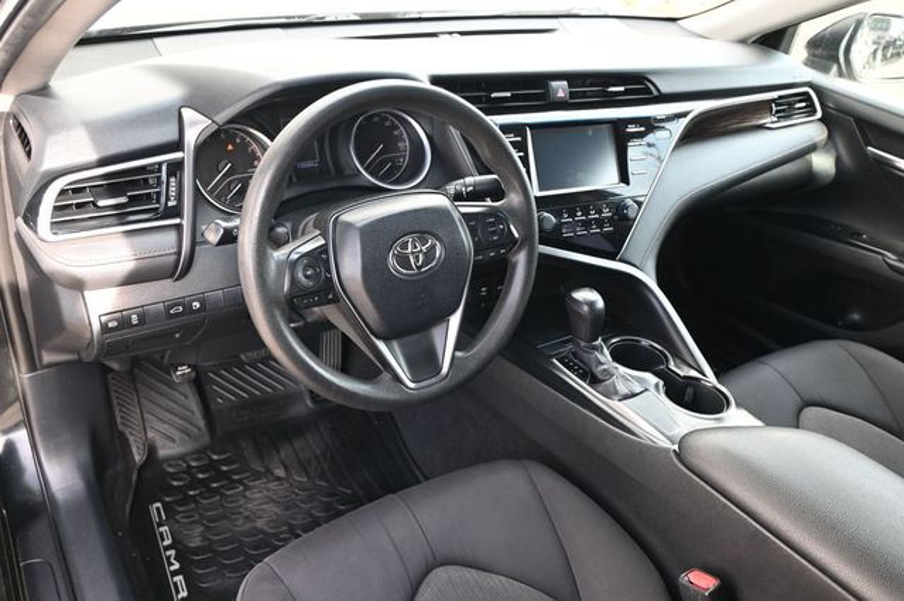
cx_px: 452
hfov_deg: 63.2
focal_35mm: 29
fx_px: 734
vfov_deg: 44.6
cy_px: 300
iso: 640
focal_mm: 19.5
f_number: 3.8
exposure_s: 1/125
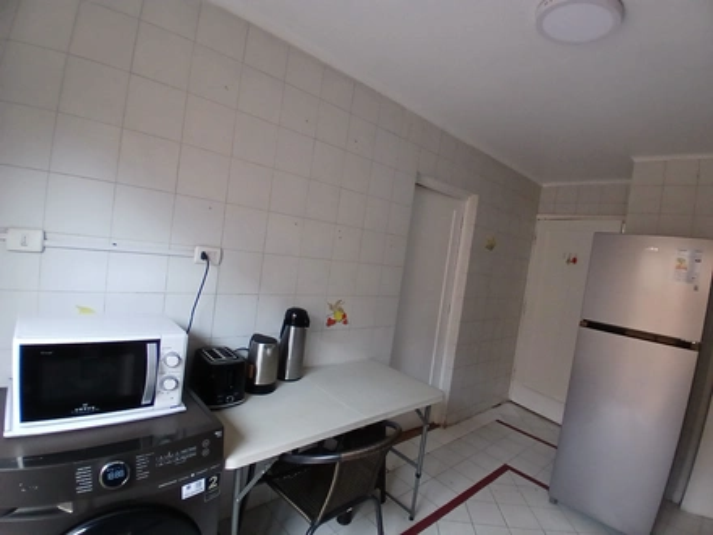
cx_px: 356
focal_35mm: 17
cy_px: 268
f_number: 2.2
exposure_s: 1/33.3
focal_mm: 1.4
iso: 250
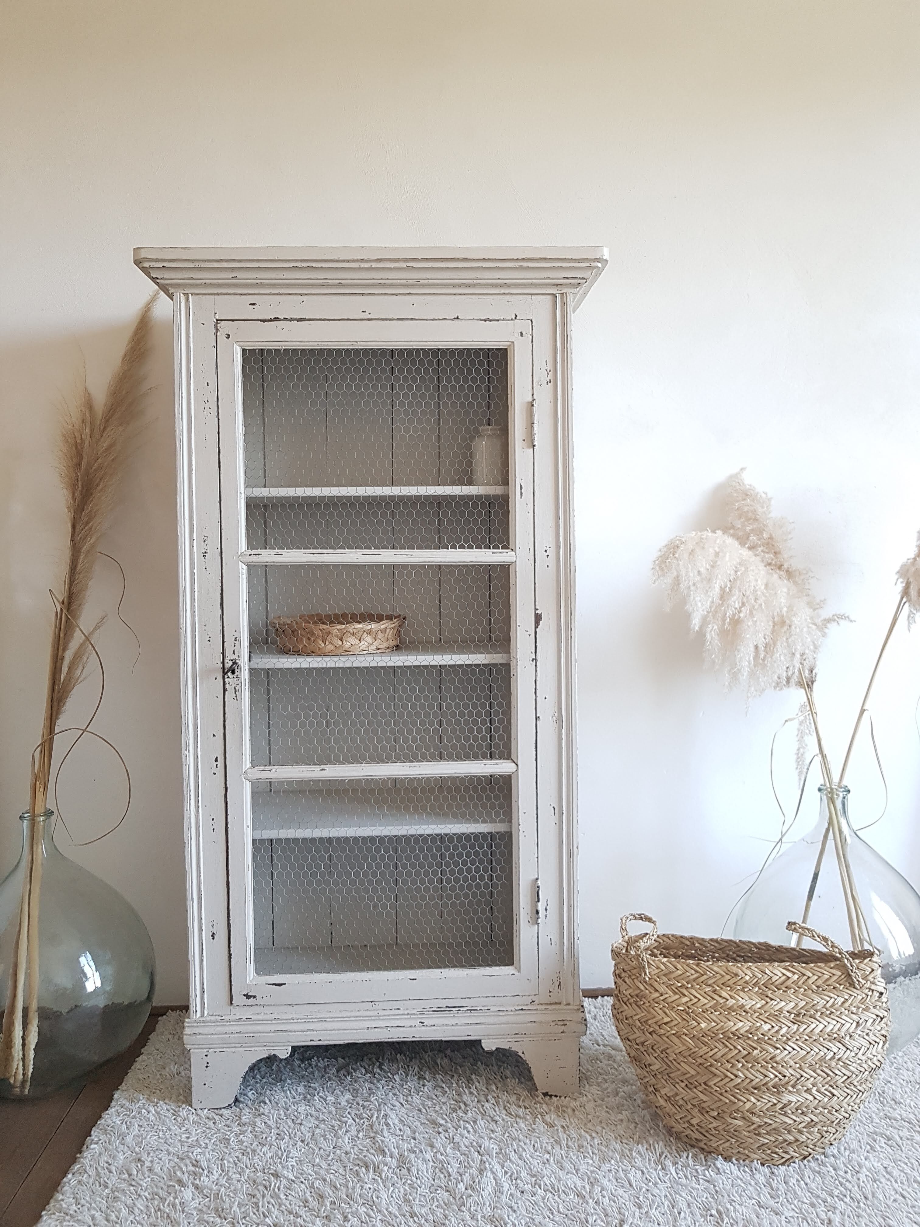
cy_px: 614
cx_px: 460
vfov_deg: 67.3
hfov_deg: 53.1
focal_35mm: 26
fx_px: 921
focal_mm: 4.2
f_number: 1.7
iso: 125
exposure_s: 1/50
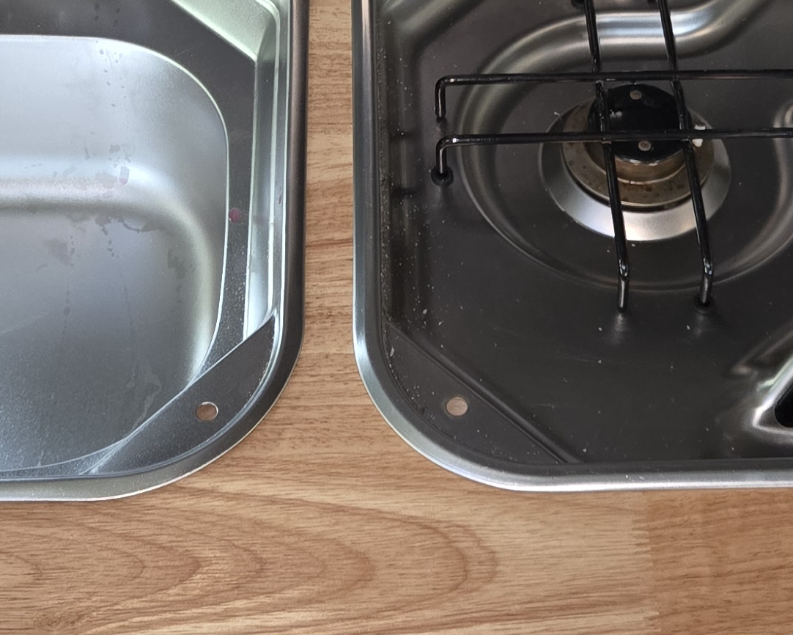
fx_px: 1948
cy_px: -87
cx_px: 435
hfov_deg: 23.0
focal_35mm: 83
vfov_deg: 17.8
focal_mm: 5.4
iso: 160
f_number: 1.8
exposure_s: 1/15
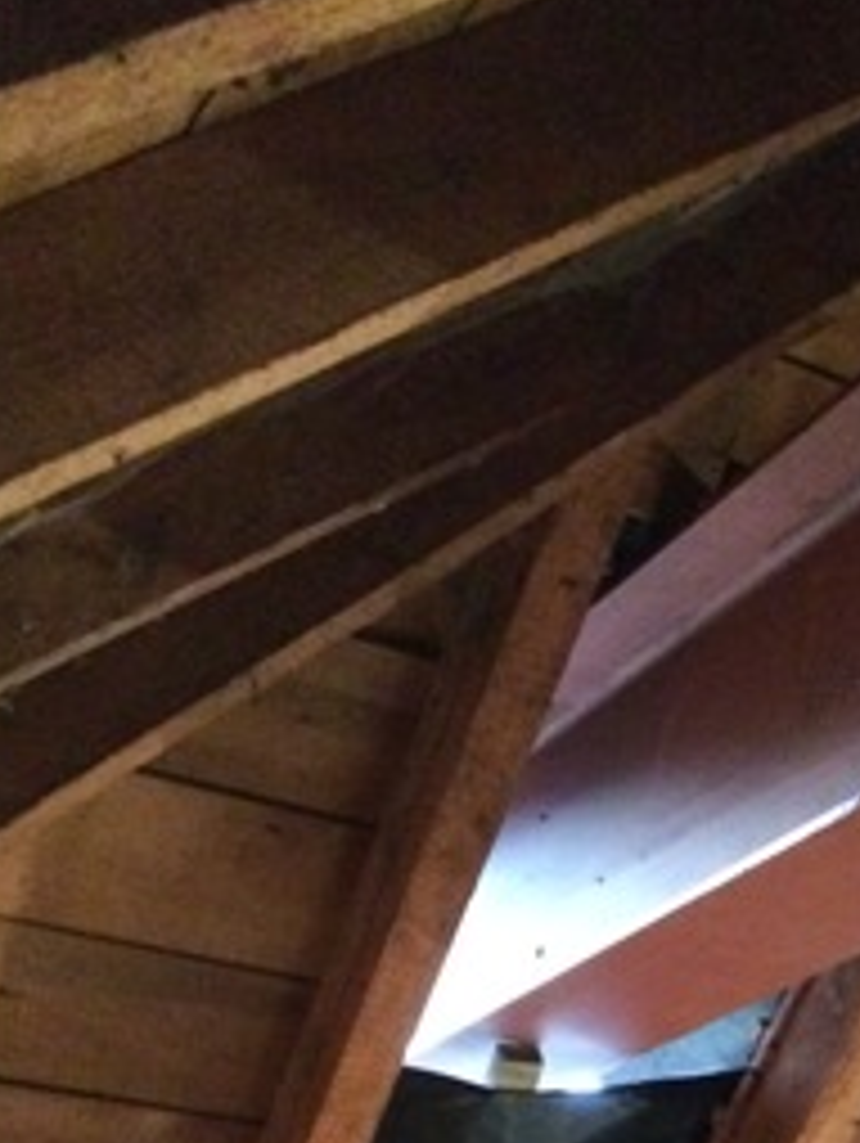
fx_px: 2414
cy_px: 1408
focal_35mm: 73
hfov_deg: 19.1
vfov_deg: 24.0
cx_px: 1022
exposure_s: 1/17
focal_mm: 4.15
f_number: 2.2
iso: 800
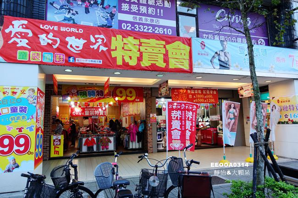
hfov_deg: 73.8
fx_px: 199
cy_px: 99
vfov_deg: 53.1
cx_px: 149
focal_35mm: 24
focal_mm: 8.8
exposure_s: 1/60
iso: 125
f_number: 2.8
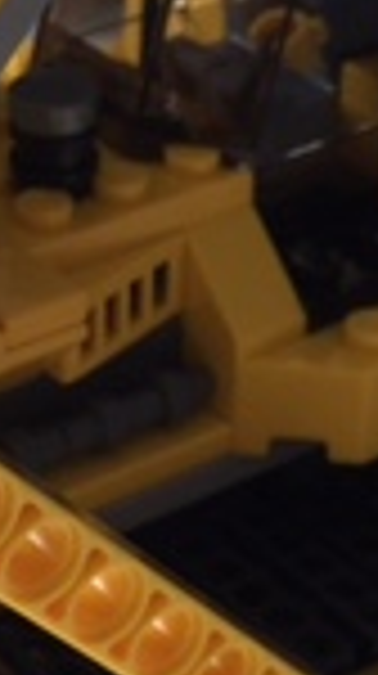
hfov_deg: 9.0
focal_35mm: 135
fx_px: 2414
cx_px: 144
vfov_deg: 15.9
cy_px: 248
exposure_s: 1/60
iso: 32
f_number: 2.2
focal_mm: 4.15
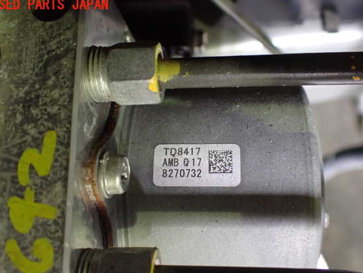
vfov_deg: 42.9
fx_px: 346
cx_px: 187
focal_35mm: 33
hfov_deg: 55.3
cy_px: 147
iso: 1000
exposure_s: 1/30
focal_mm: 5.4
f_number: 2.3
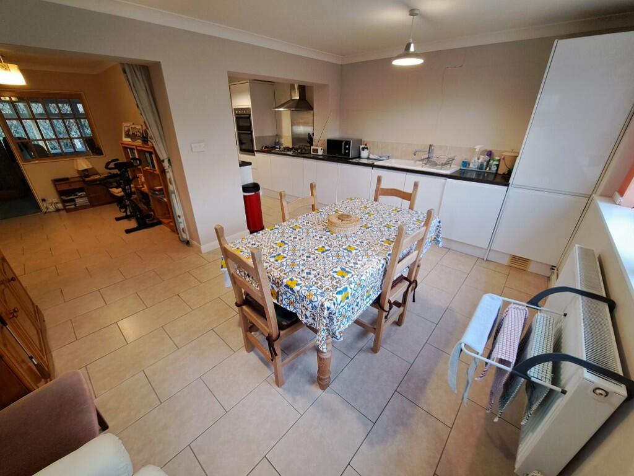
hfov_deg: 106.2
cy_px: 238
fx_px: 238
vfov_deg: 89.9
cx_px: 317
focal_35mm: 13
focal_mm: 1.74
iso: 200
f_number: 2.2
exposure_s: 1/33
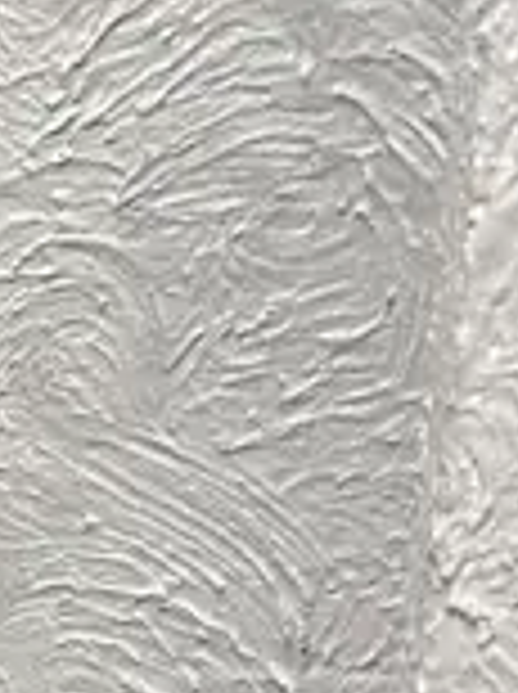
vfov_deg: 10.6
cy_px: 1647
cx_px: -874
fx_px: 3201
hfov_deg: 8.2
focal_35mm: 160
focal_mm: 6.86
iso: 160
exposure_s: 1/50
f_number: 1.78
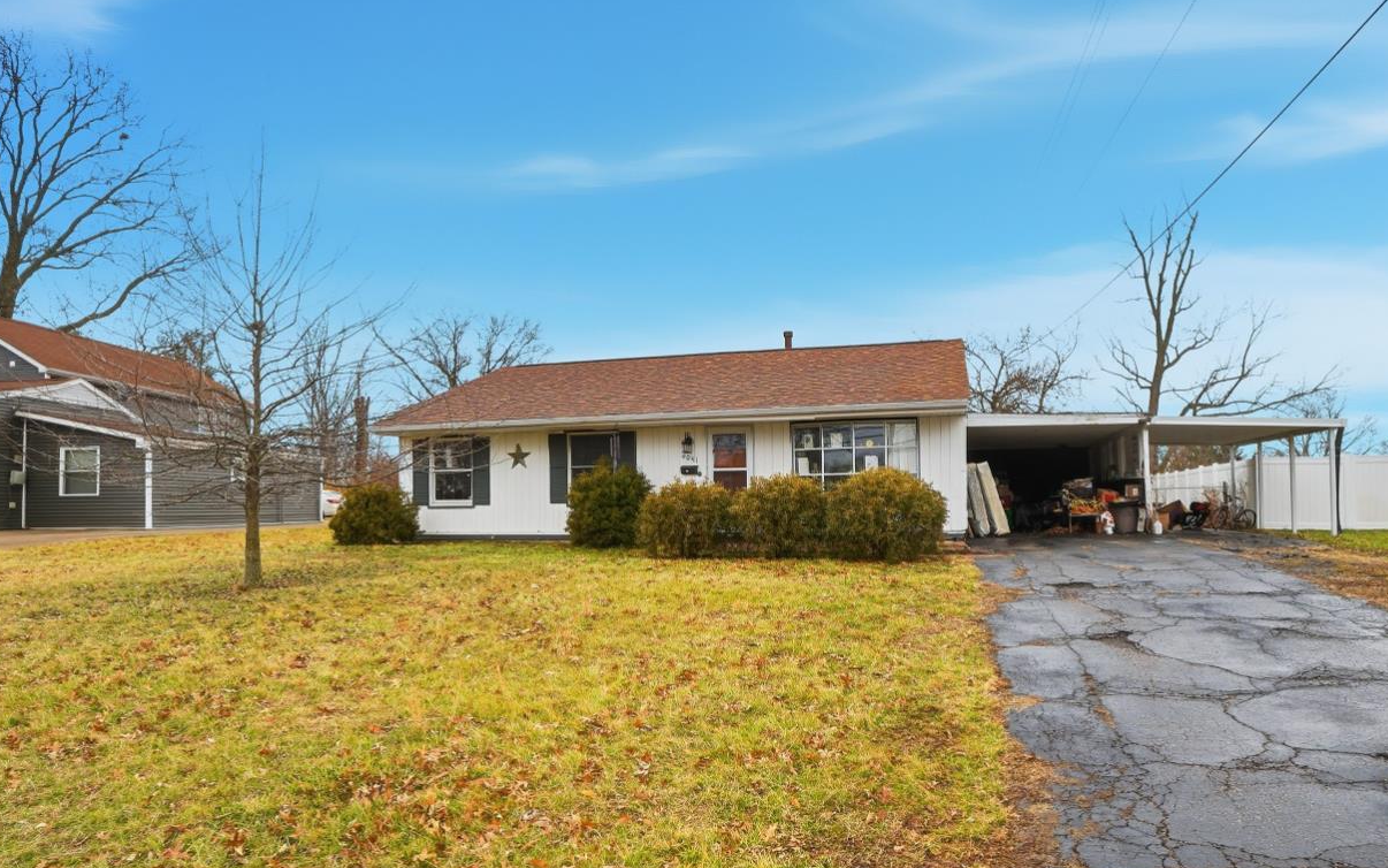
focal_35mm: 19
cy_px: 440
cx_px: 775
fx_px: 719
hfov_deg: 87.6
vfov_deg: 62.2
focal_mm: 10
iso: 100
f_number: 4
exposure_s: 1/1250
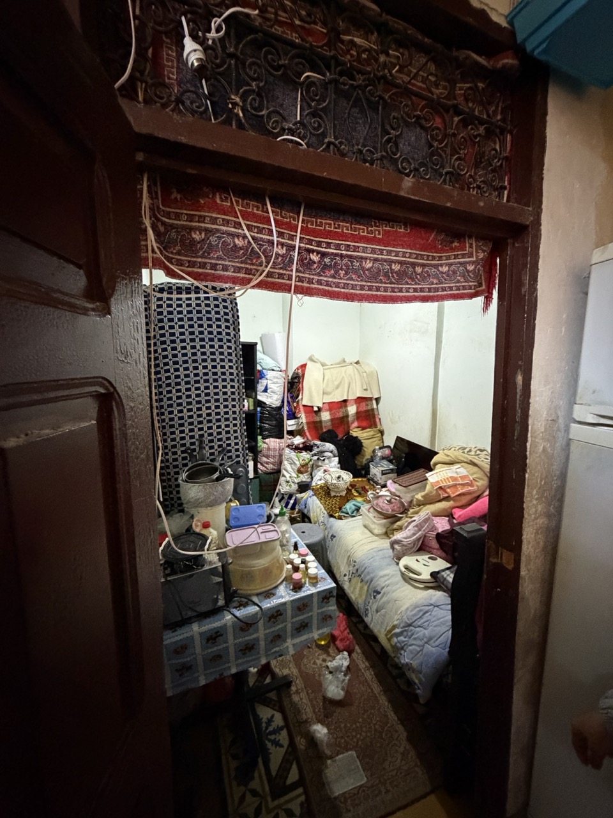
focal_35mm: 14
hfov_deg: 85.7
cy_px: 409
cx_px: 306
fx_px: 331
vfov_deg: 102.1
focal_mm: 2.22
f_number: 2.2
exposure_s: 1/33
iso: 1000
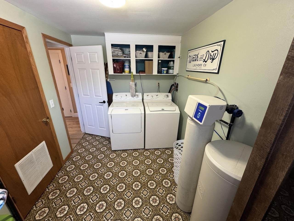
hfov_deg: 102.1
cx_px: 147
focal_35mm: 14
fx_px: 119
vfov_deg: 85.7
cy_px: 110
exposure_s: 1/60
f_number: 2.2
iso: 200
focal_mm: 2.22
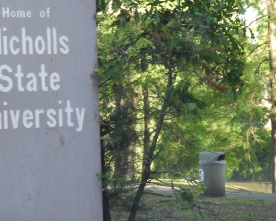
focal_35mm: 190
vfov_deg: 8.1
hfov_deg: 10.1
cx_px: 44
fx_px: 1552
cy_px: 85
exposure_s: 1/60
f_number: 5
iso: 280
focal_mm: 20.6
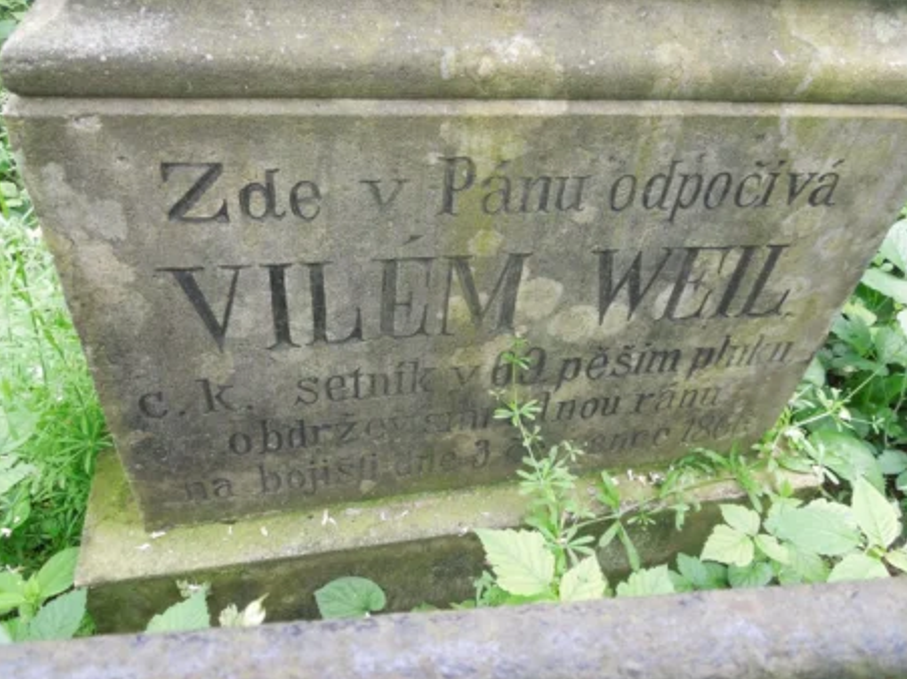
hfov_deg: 67.3
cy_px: 352
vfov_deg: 53.0
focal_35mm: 26
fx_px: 681
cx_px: 464
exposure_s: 1/100
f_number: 3.3
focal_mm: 4.5
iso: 400
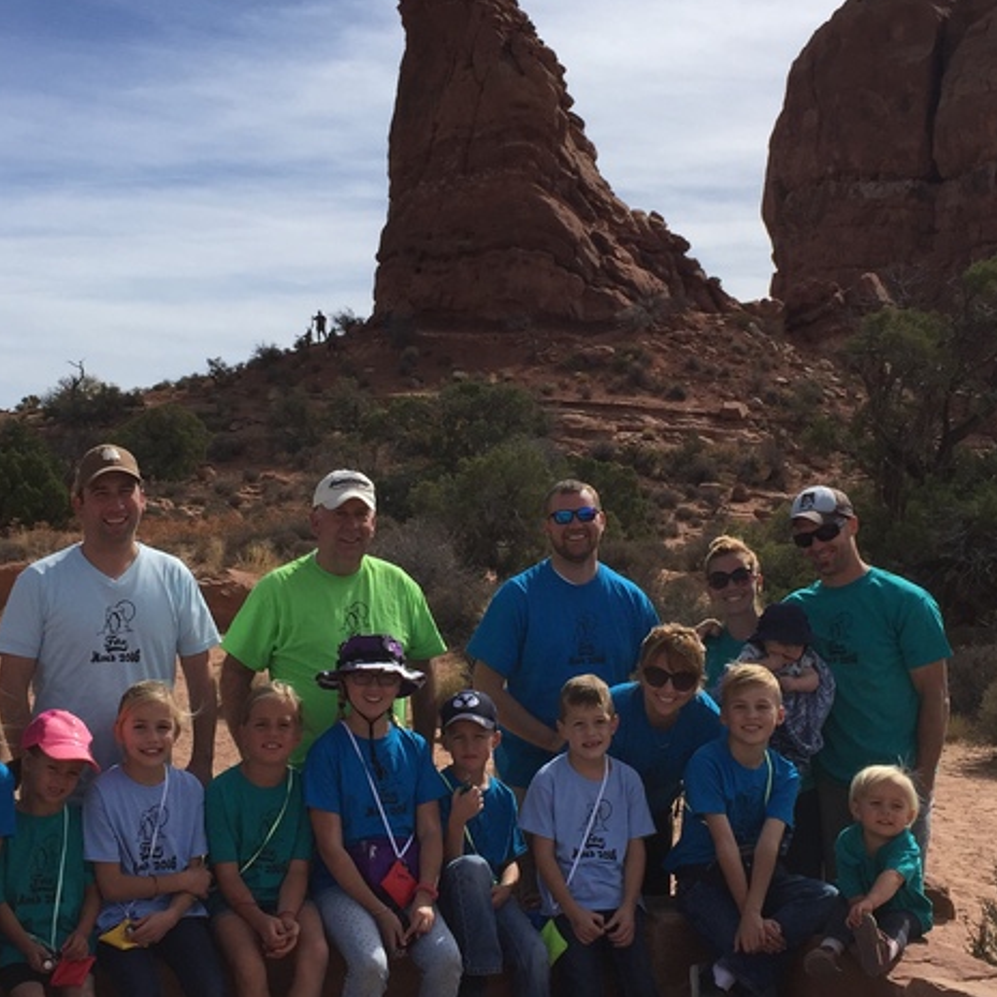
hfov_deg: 32.2
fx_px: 1727
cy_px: 554
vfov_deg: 32.2
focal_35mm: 53
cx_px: 440
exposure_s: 1/3597
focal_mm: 4.15
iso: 32
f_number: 2.2
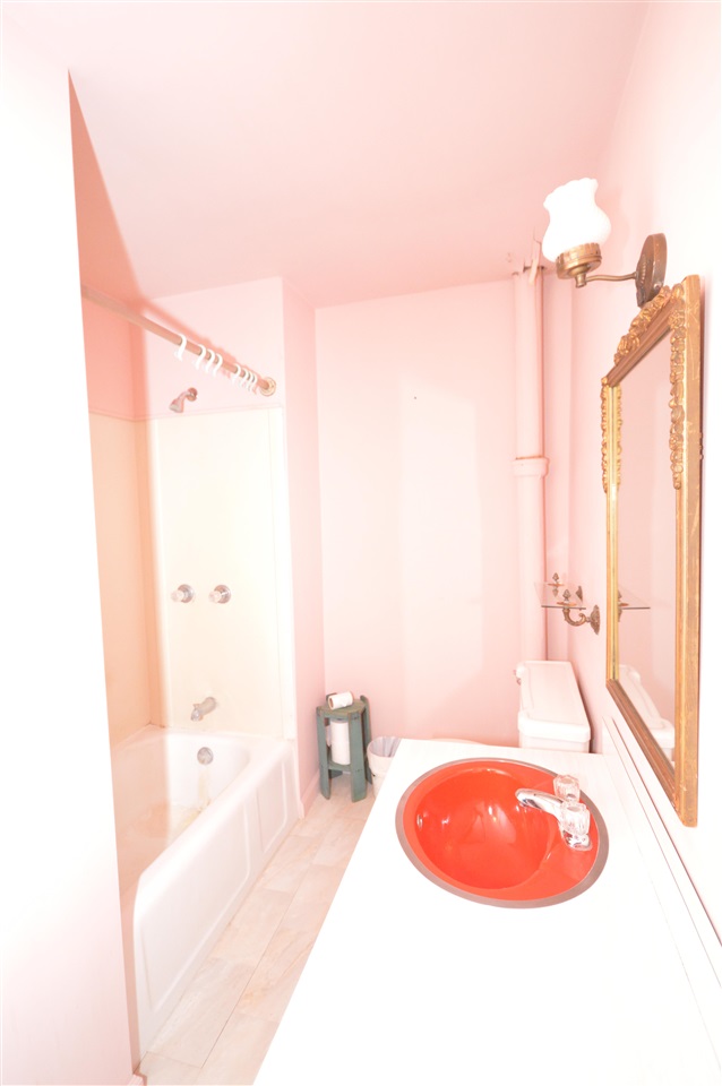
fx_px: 497
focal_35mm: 16
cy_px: 543
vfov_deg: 95.0
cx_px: 361
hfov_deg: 71.9
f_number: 4.2
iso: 3200
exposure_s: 1/60
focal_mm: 11
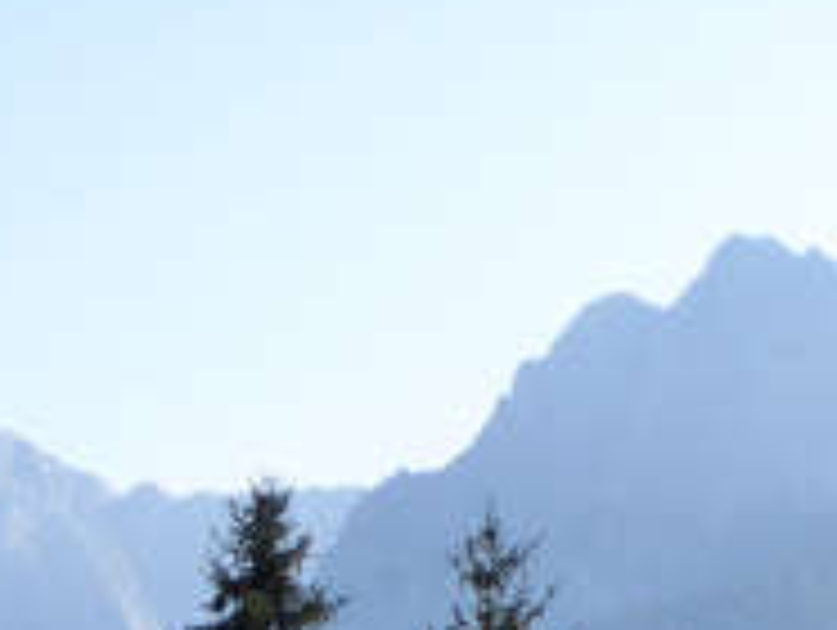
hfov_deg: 12.5
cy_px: 916
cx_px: -446
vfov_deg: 9.7
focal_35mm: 150
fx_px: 3632
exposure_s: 1/500
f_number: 3.5
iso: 125
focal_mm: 5.4
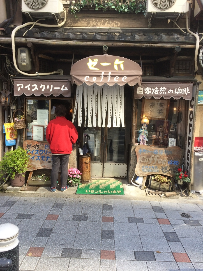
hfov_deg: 48.2
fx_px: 227
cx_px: 102
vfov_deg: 61.7
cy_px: 136
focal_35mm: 29
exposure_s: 1/247
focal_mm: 4.15
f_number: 2.2
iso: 32
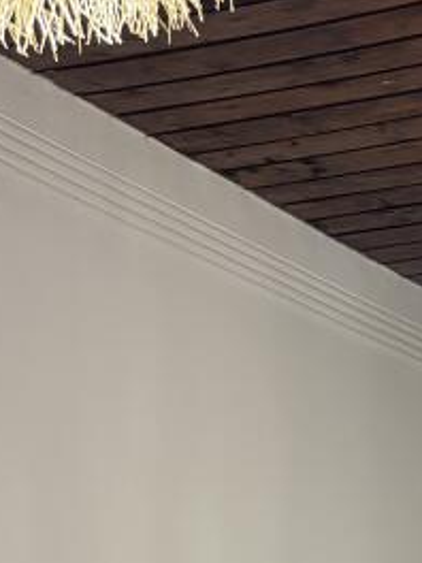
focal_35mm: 118
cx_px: 399
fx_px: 1918
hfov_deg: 12.4
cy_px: 987
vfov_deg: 14.8
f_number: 1.6
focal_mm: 5.96
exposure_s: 1/50
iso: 200
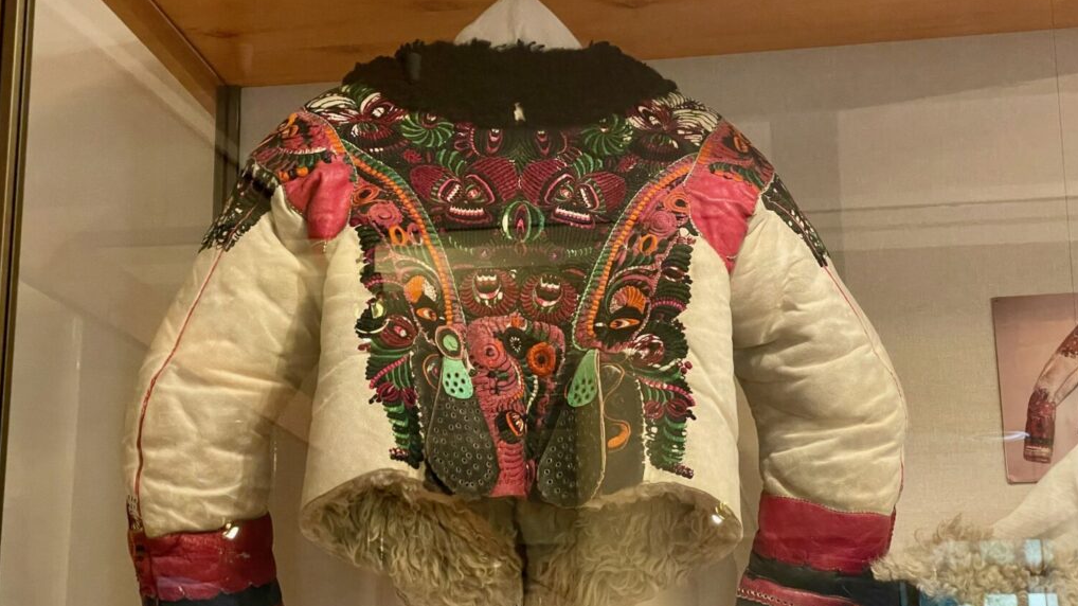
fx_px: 1629
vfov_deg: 21.0
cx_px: 540
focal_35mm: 57
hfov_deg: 36.6
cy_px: 351
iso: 640
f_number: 2
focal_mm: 6
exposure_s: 1/50
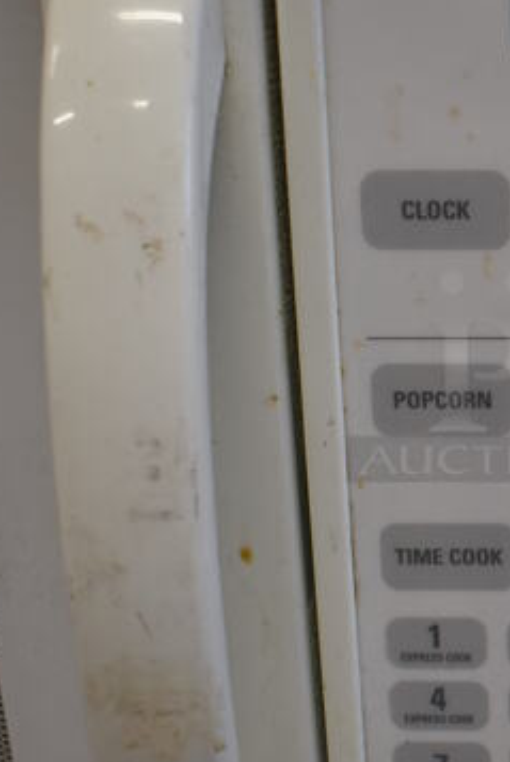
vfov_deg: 29.2
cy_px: 370
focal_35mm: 69
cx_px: 585
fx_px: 1462
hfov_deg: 18.9
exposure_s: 1/250
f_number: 3.5
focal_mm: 18
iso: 720
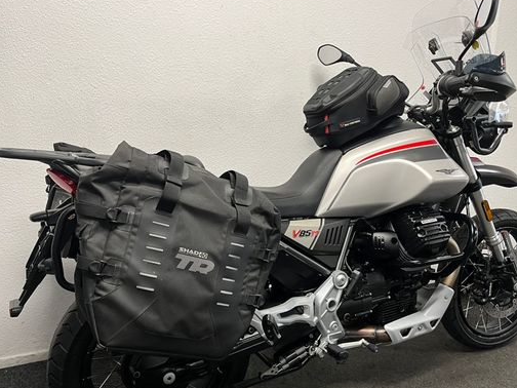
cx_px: 292
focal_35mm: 33
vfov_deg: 42.9
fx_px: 493
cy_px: 215
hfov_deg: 55.2
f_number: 1.6
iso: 80
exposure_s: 1/50
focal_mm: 5.1
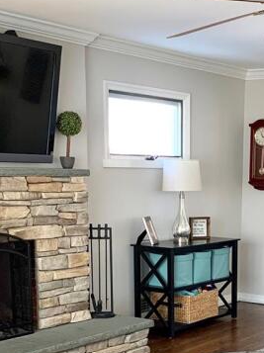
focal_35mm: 70
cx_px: 244
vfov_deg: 26.9
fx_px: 713
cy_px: 317
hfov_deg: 20.5
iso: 80
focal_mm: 4.25
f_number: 1.8
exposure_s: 1/121
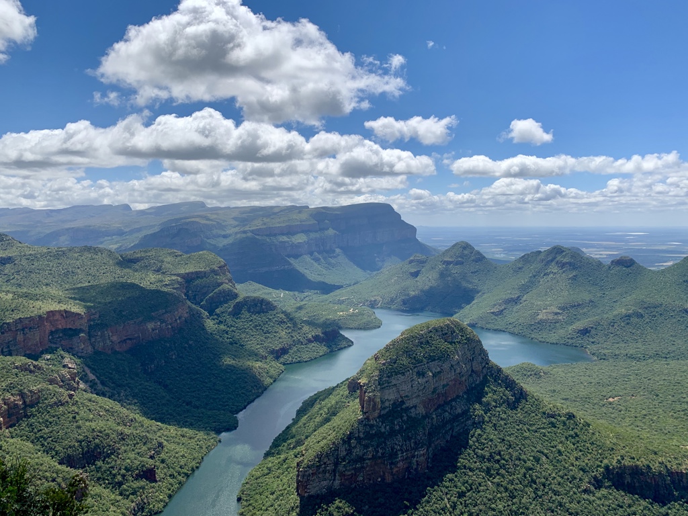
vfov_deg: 53.1
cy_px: 258
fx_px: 517
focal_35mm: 26
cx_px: 344
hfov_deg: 67.3
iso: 25
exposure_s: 1/3937
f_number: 1.8
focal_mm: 4.25
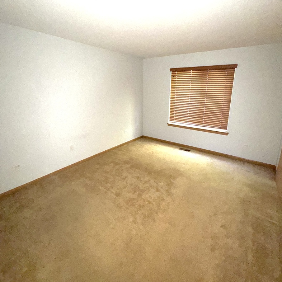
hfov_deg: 83.9
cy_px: 123
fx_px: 157
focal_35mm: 17
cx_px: 145
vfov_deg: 83.6
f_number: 2.2
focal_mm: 2.22
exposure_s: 1/30
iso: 400
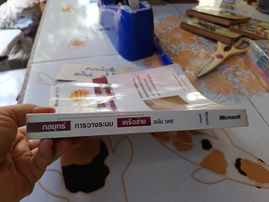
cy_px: 101
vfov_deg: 56.8
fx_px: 187
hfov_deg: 71.6
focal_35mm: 24
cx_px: 134
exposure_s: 1/50
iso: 297
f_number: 1.7
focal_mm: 5.31
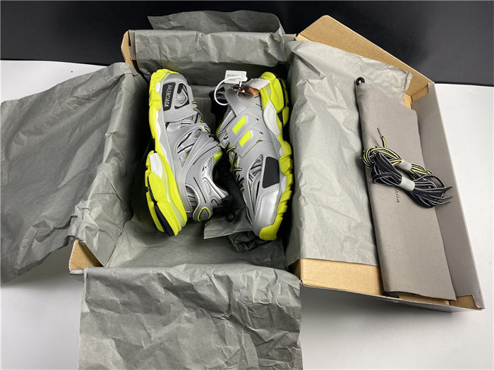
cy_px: 185
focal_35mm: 26
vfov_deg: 53.1
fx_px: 371
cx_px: 247
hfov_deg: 67.3
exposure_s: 1/100
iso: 80
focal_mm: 4.25
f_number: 1.8
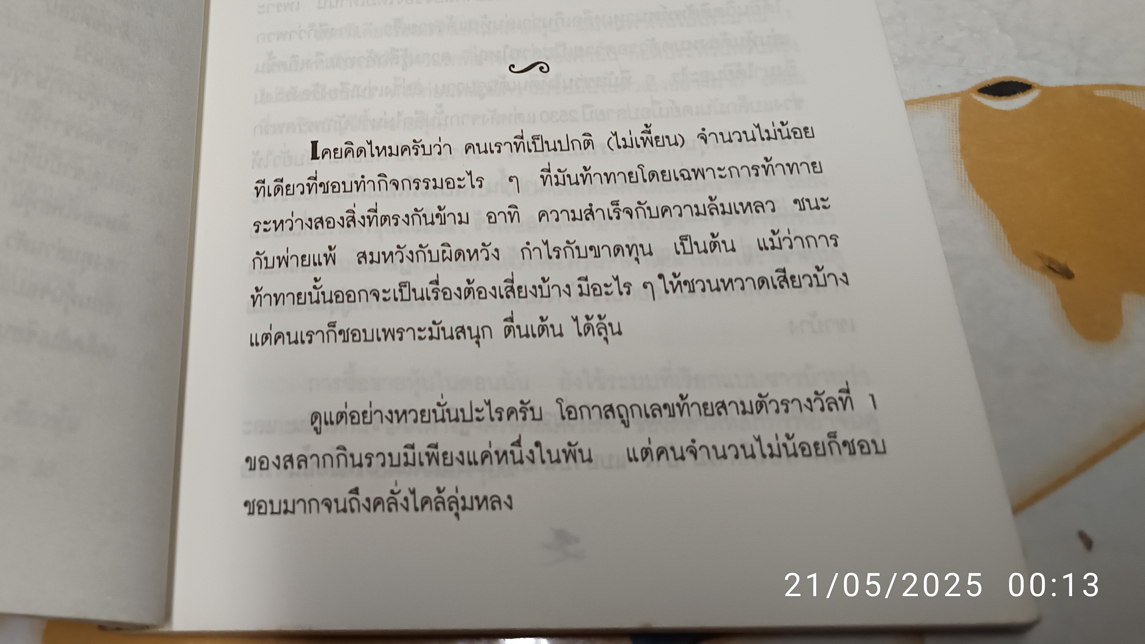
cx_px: 323
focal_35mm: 38
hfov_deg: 51.1
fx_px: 1154
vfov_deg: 29.5
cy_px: 25
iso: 972
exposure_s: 1/50
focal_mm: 5.31
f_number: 1.7
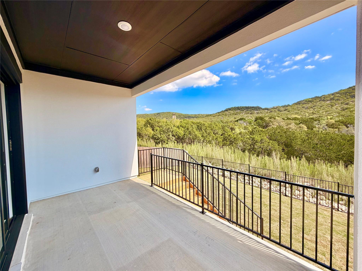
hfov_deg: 102.1
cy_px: 136
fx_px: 146
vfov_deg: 85.7
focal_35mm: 14
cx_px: 181
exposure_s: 1/770
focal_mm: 2.22
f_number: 2.2
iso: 25
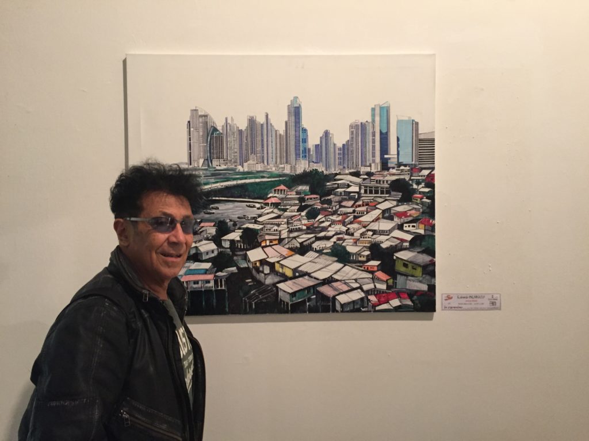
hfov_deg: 61.7
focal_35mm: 29
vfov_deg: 48.2
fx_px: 493
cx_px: 294
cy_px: 220
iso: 250
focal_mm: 4.15
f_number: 2.2
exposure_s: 1/20
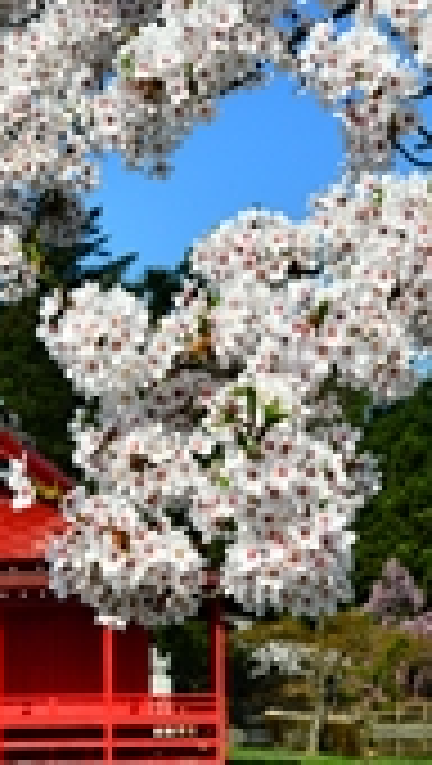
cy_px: 457
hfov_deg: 9.9
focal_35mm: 123
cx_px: 248
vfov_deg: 17.4
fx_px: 2497
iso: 400
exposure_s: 1/640
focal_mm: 50
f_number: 13
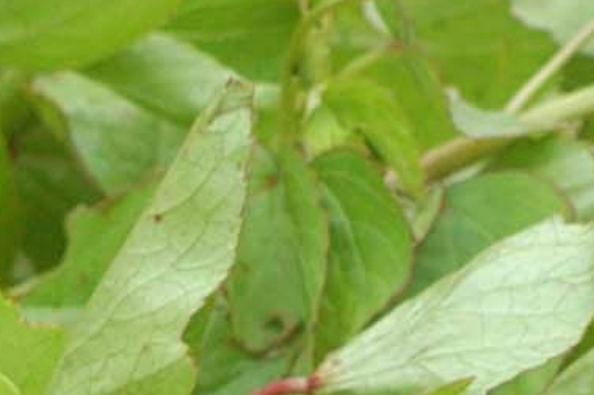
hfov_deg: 1.5
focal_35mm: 1334
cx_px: -550
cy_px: 1299
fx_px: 21991
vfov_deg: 1.0
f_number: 5.6
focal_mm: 112
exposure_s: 1/640
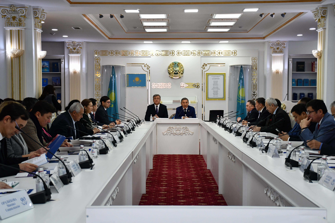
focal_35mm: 57
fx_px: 530
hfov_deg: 35.1
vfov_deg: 23.8
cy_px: 112
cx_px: 168
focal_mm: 38
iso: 1000
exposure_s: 1/125
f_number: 4.2
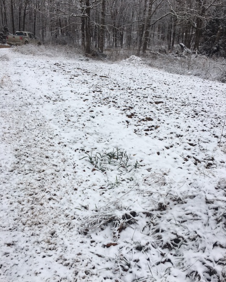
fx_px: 259
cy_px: 154
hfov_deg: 47.2
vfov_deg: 57.1
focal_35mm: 31
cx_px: 114
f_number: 2.2
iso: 25
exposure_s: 1/1832
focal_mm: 4.15
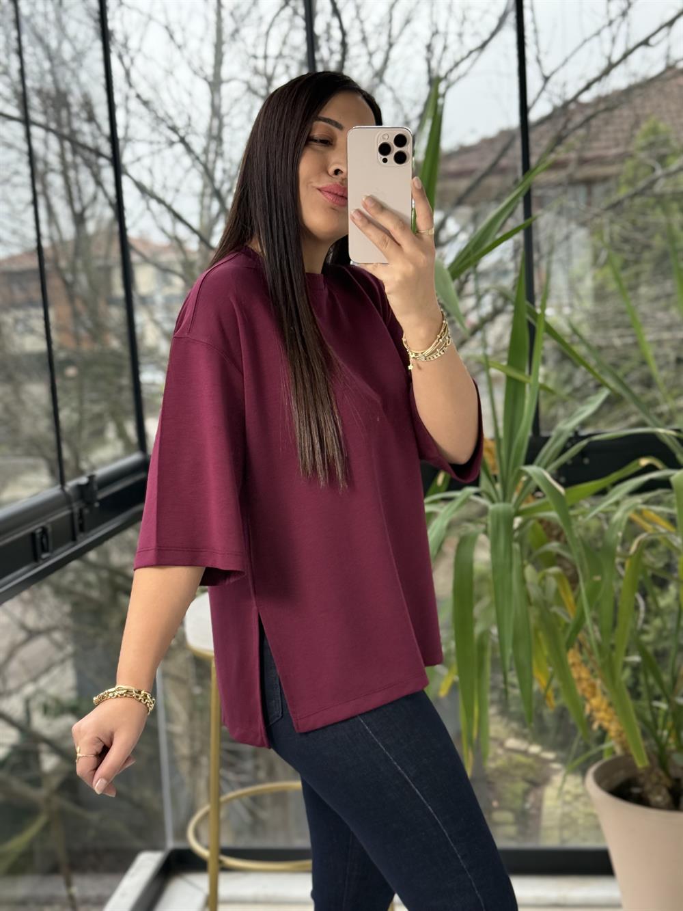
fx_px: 1263
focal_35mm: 48
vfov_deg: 39.7
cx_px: 342
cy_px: 456
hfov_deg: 30.3
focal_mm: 6.76
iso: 100
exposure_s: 1/242
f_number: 1.78
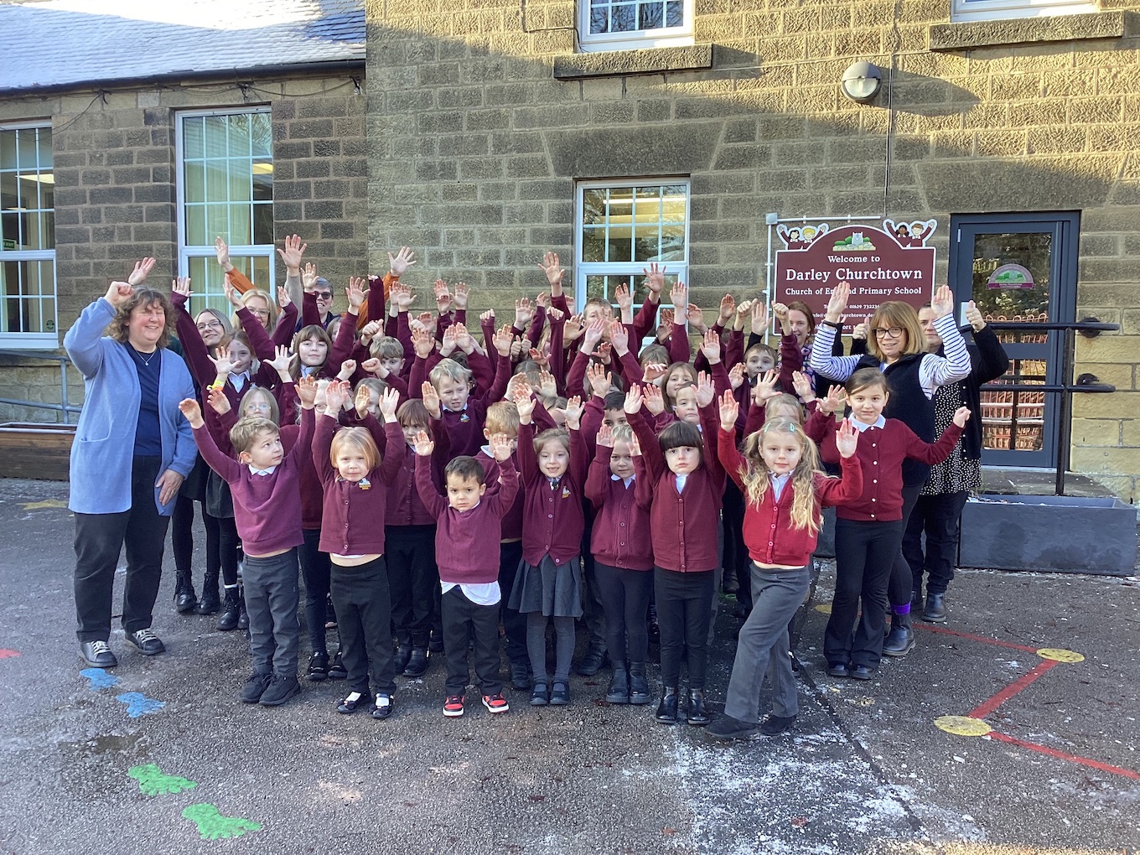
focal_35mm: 31
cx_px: 570
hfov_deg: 58.4
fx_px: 1021
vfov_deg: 45.4
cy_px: 428
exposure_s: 1/100
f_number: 2.4
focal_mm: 3.3
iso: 40
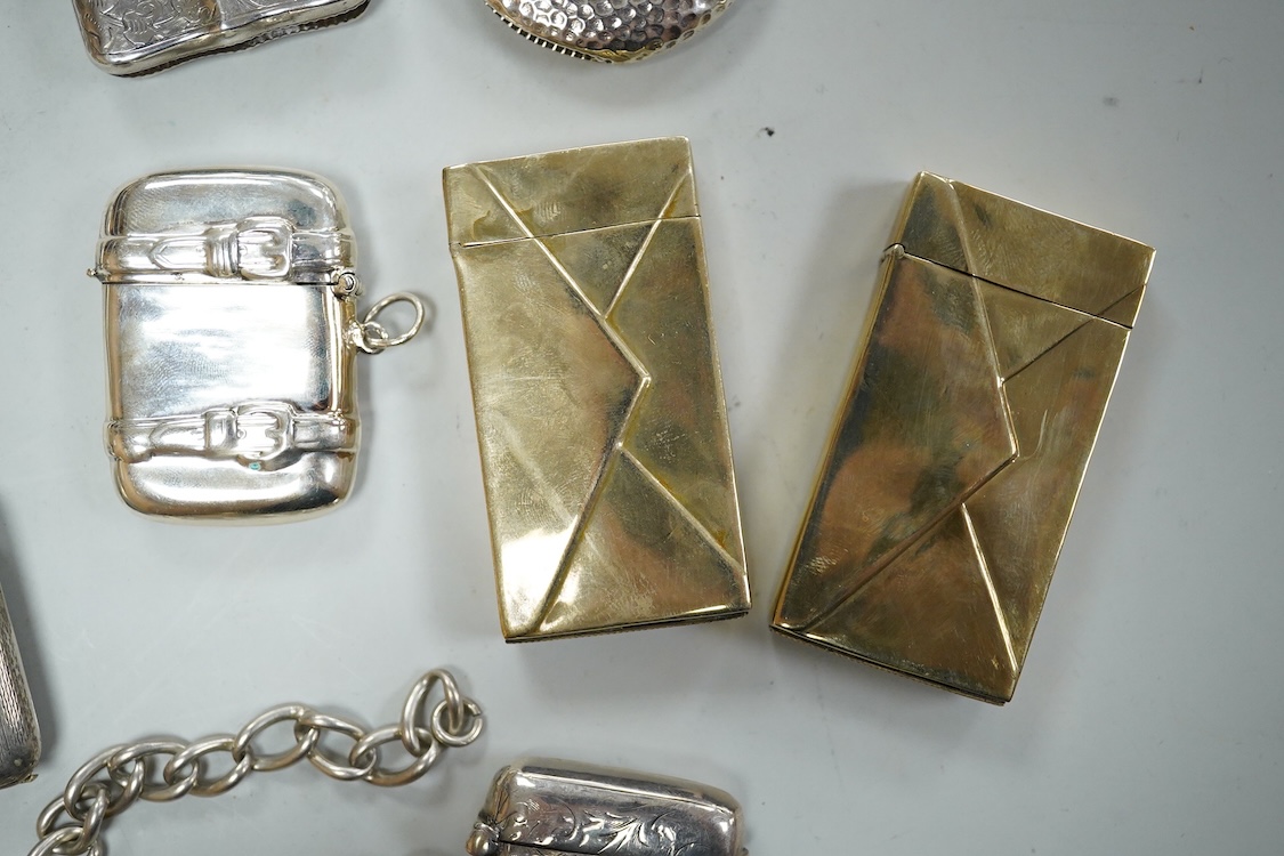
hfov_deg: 43.6
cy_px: 428
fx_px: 1605
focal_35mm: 45
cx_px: 642
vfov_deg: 29.9
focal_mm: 30
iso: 2500
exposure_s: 1/400
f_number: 5
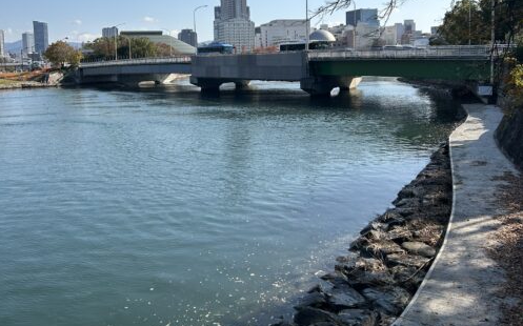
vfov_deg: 33.9
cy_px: 94
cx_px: 261
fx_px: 527
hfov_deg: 52.8
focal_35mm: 37
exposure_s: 1/3831
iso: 50
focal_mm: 5.7
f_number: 1.5
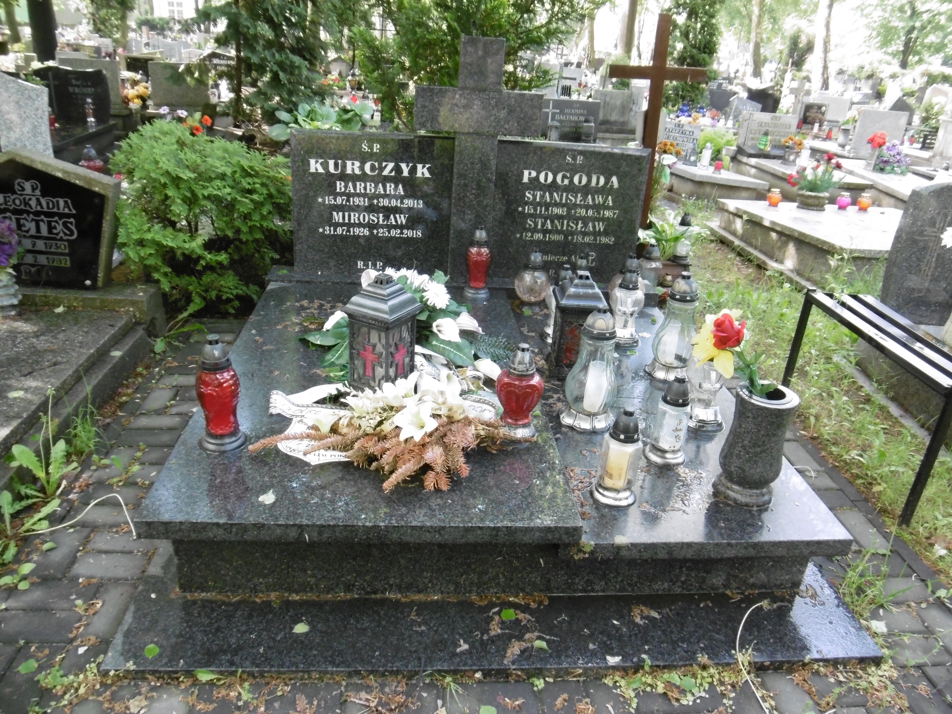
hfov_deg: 63.4
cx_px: 476
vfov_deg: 49.7
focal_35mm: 28
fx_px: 770
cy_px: 357
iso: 250
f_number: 3.3
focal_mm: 5
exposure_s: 1/60
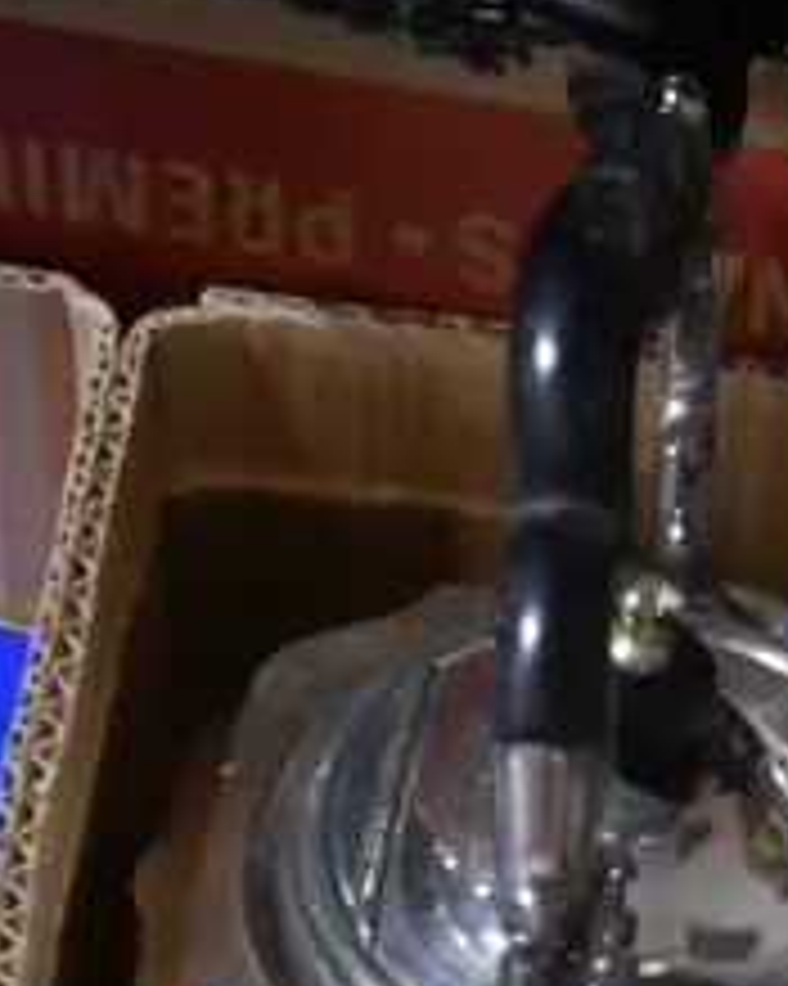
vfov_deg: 12.7
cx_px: 1288
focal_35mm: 128
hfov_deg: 11.4
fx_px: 3734
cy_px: 2130
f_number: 3.5
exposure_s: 1/60
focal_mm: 14
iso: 400
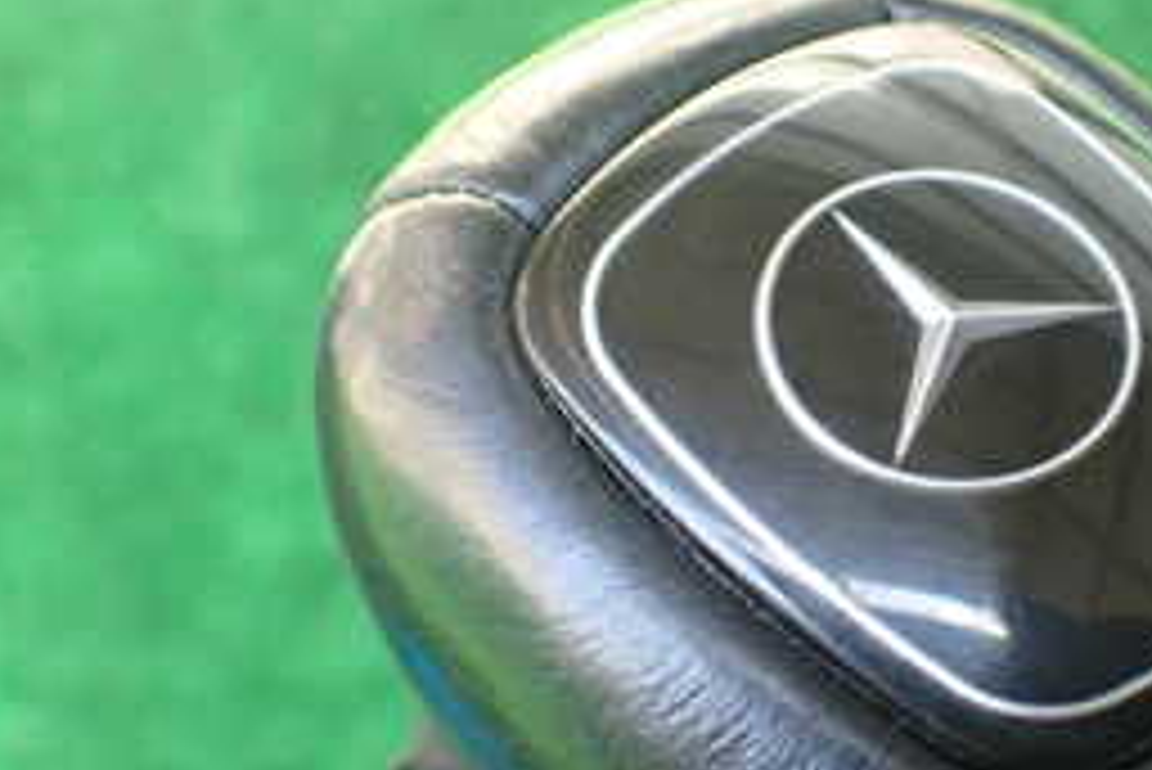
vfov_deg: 18.7
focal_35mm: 73
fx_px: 2337
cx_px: 945
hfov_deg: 27.1
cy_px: 347
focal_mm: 5.4
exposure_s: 1/125
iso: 250
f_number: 2.3
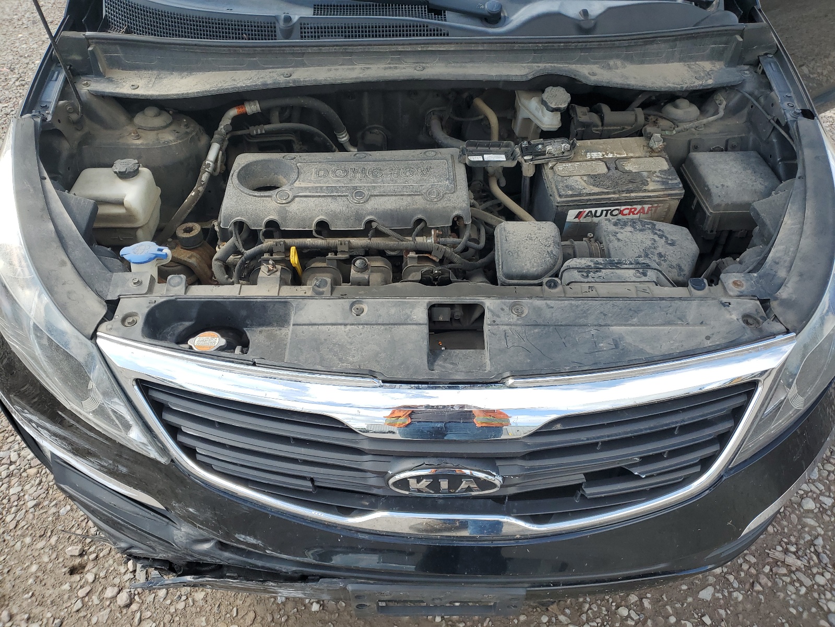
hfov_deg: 67.3
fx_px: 627
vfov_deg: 53.1
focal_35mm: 26
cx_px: 418
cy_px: 314
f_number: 1.5
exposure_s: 1/909
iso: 50
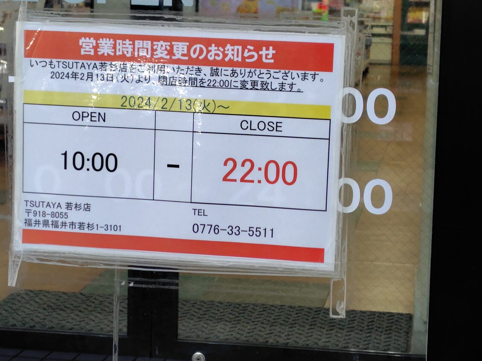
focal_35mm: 23
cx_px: 241
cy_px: 180
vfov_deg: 58.9
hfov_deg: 73.9
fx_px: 320
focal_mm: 5.6
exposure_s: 1/120
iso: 121
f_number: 1.9
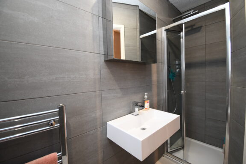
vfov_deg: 77.2
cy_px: 82
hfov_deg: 100.4
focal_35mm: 15
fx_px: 102
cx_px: 123
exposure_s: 1/13
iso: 560
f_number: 4.5
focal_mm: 10
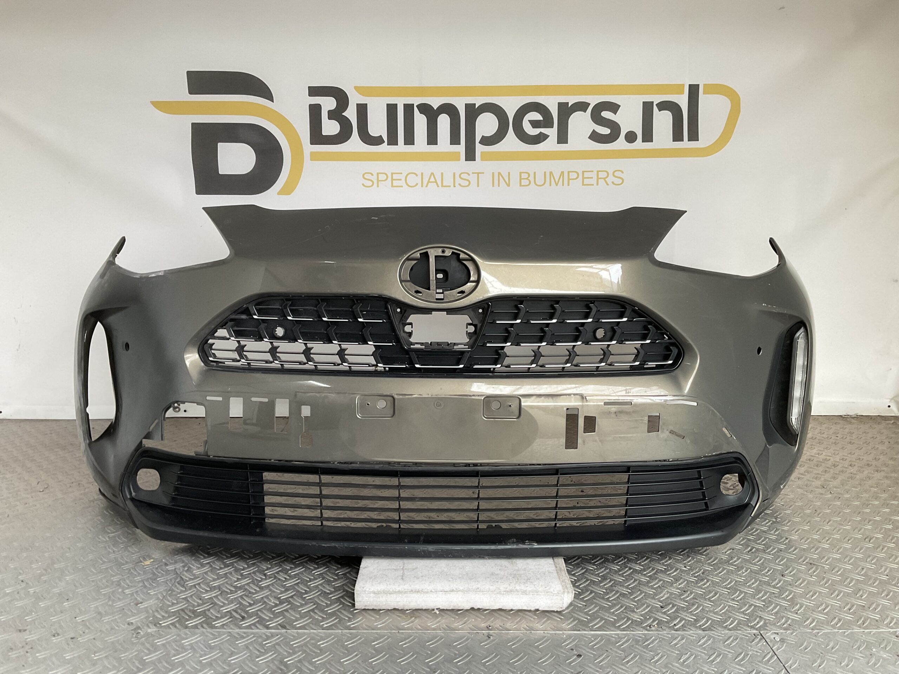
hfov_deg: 61.7
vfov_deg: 48.2
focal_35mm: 29
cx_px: 450
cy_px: 337
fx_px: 753
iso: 50
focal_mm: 3
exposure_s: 1/60
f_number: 1.8
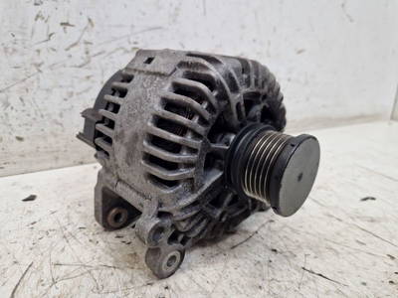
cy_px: 149
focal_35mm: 23
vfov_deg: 58.9
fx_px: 264
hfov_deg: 73.9
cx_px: 199
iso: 50
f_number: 1.8
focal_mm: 5.4
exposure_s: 1/170
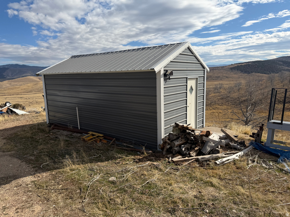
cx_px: 145
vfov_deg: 56.8
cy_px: 108
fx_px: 201
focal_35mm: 24
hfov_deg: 71.6
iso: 80
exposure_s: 1/6711
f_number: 1.78
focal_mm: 6.76
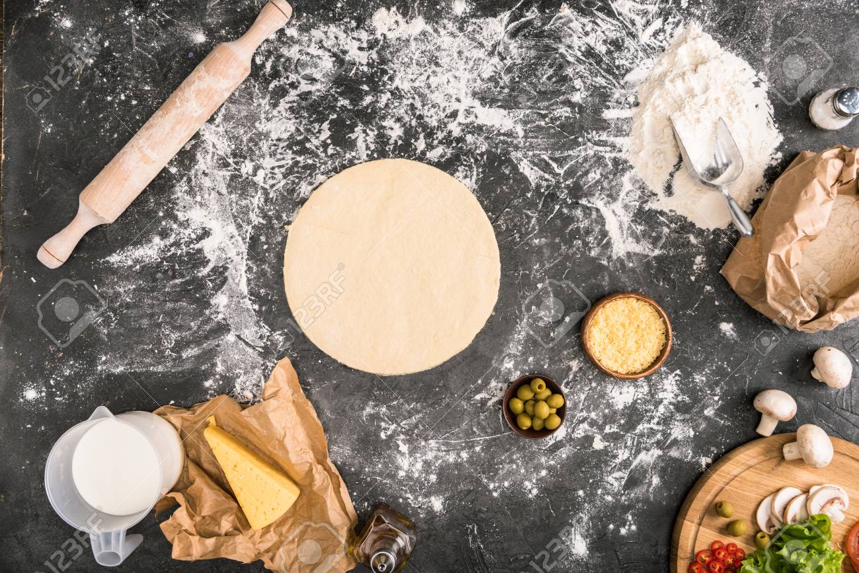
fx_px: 1074
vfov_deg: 29.9
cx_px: 430
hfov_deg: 43.6
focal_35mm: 45
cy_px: 286
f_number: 6.3
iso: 160
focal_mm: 45
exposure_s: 1/200
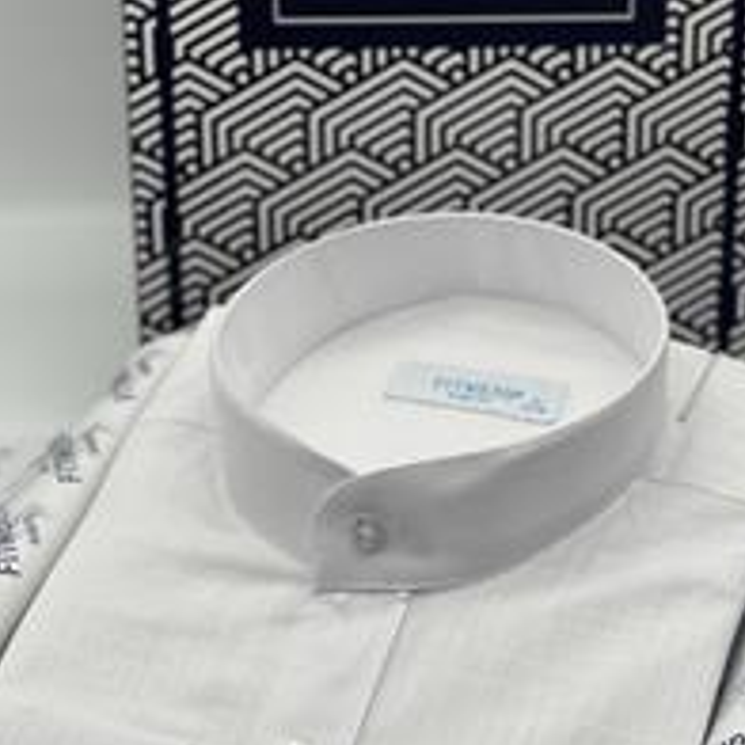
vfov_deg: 17.8
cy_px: 538
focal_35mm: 97
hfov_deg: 17.9
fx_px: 2362
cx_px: 460
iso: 25
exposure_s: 1/219
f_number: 2
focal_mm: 6
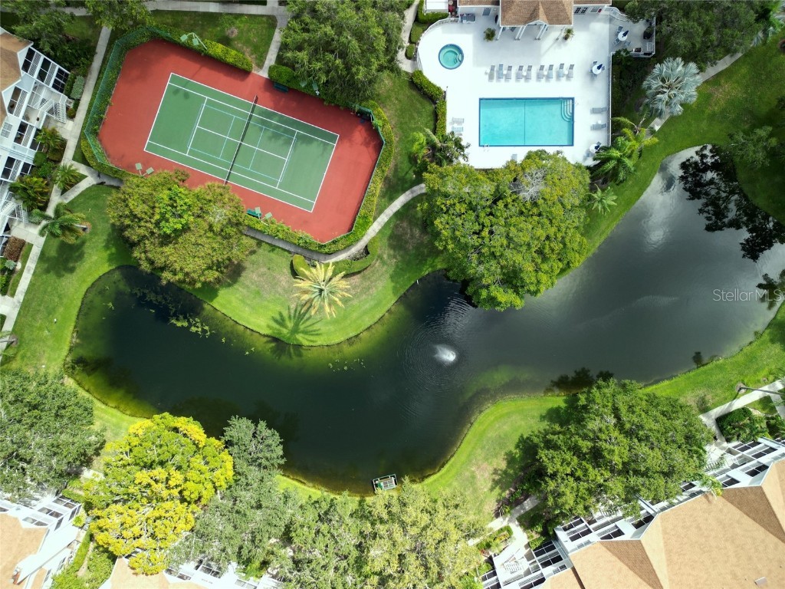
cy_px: 294
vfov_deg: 56.8
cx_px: 392
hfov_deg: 71.6
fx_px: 544
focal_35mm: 24
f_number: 1.7
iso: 110
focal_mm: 6.72
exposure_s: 1/180
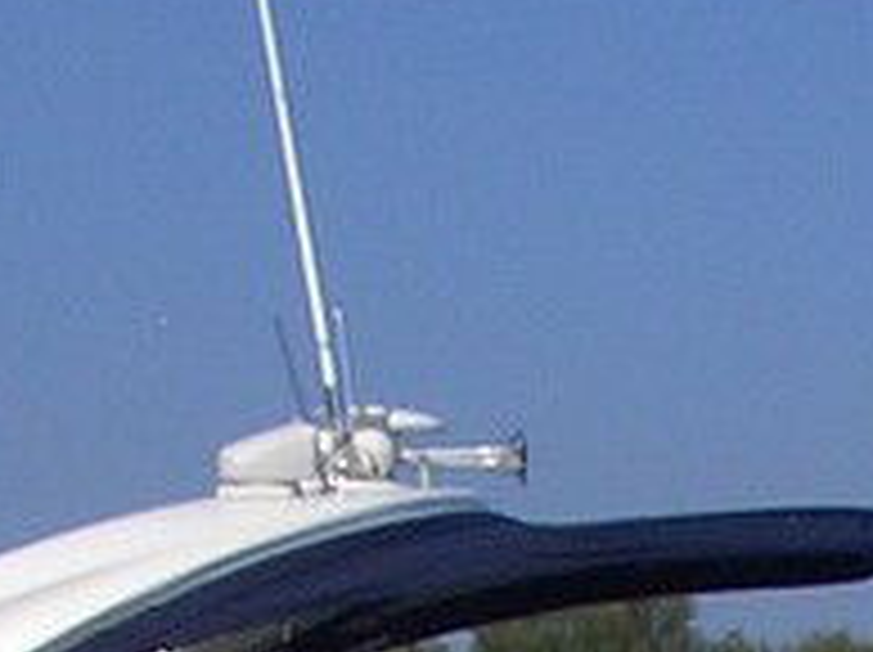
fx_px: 5466
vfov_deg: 6.6
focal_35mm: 217
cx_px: 922
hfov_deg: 9.1
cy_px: 1385
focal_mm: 5.8
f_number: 4.3
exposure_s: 1/1000
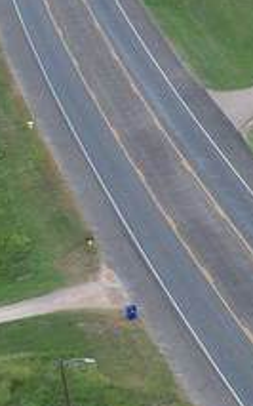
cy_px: 119
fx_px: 1490
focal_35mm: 135
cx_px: 753
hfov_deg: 8.3
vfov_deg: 15.4
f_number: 2.8
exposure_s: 1/725
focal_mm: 8.38
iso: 100
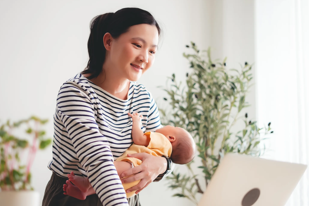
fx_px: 532
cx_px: 144
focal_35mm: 62
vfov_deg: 21.9
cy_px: 114
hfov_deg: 32.4
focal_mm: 50
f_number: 1.8
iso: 320
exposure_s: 1/160
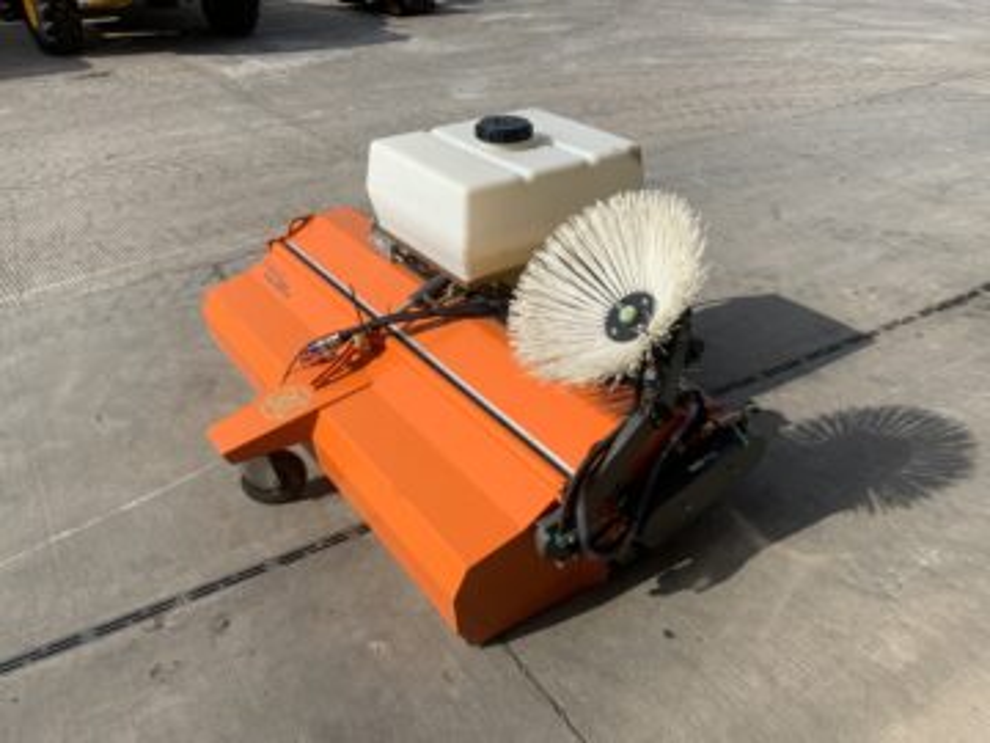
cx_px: 495
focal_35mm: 29
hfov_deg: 61.7
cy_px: 372
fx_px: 829
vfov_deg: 48.2
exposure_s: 1/2667
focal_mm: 3
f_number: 1.8
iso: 16
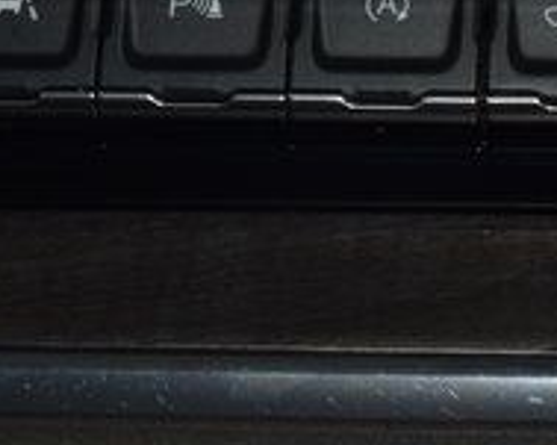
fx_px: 3147
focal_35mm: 191
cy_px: -7
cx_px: 672
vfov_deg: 8.0
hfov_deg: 10.0
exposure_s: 1/125
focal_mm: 40
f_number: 4.2
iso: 400
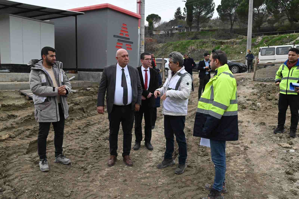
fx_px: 257
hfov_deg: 60.3
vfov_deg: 42.3
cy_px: 100
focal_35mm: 31
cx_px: 150
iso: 500
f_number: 9
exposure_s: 1/320
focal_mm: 31
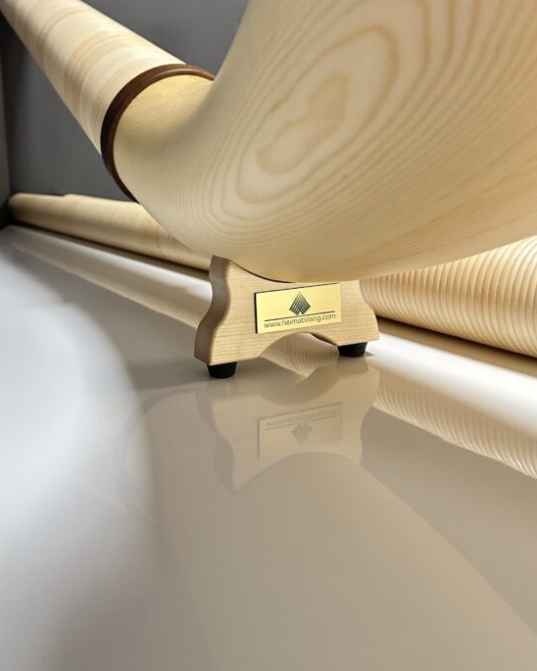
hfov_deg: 41.9
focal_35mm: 35
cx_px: 199
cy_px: 225
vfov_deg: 50.6
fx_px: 695
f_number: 1.78
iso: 400
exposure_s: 1/59
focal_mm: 6.86
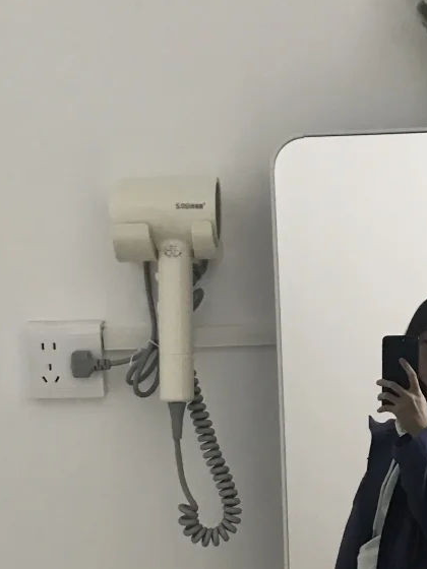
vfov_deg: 26.9
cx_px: 353
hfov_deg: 20.2
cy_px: 364
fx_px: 1184
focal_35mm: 72
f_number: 1.8
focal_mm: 3.99
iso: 100
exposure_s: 1/17
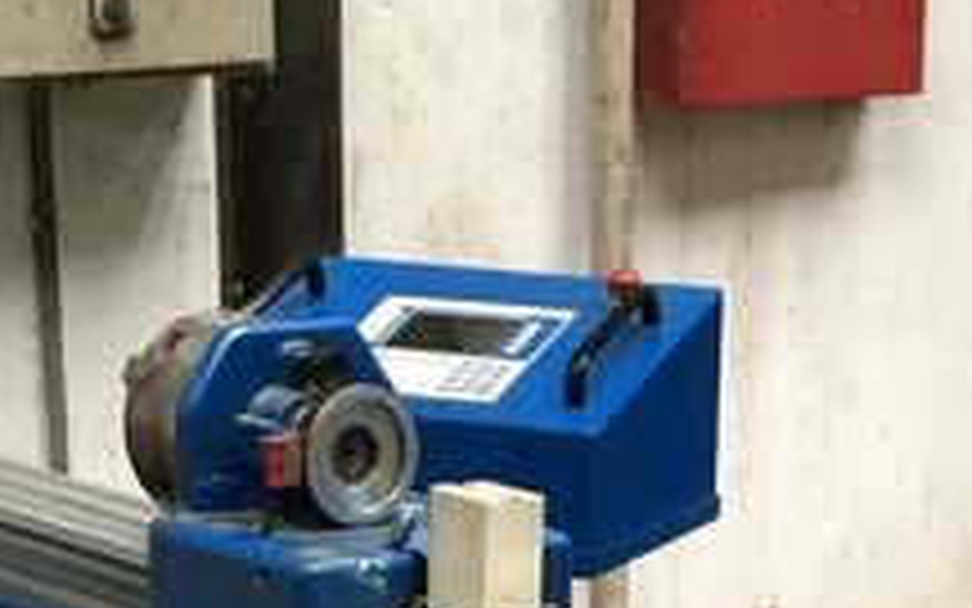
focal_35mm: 146
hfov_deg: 14.3
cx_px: 644
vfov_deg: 8.4
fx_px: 3868
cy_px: 1351
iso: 64
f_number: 2.2
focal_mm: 4.15
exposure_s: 1/30
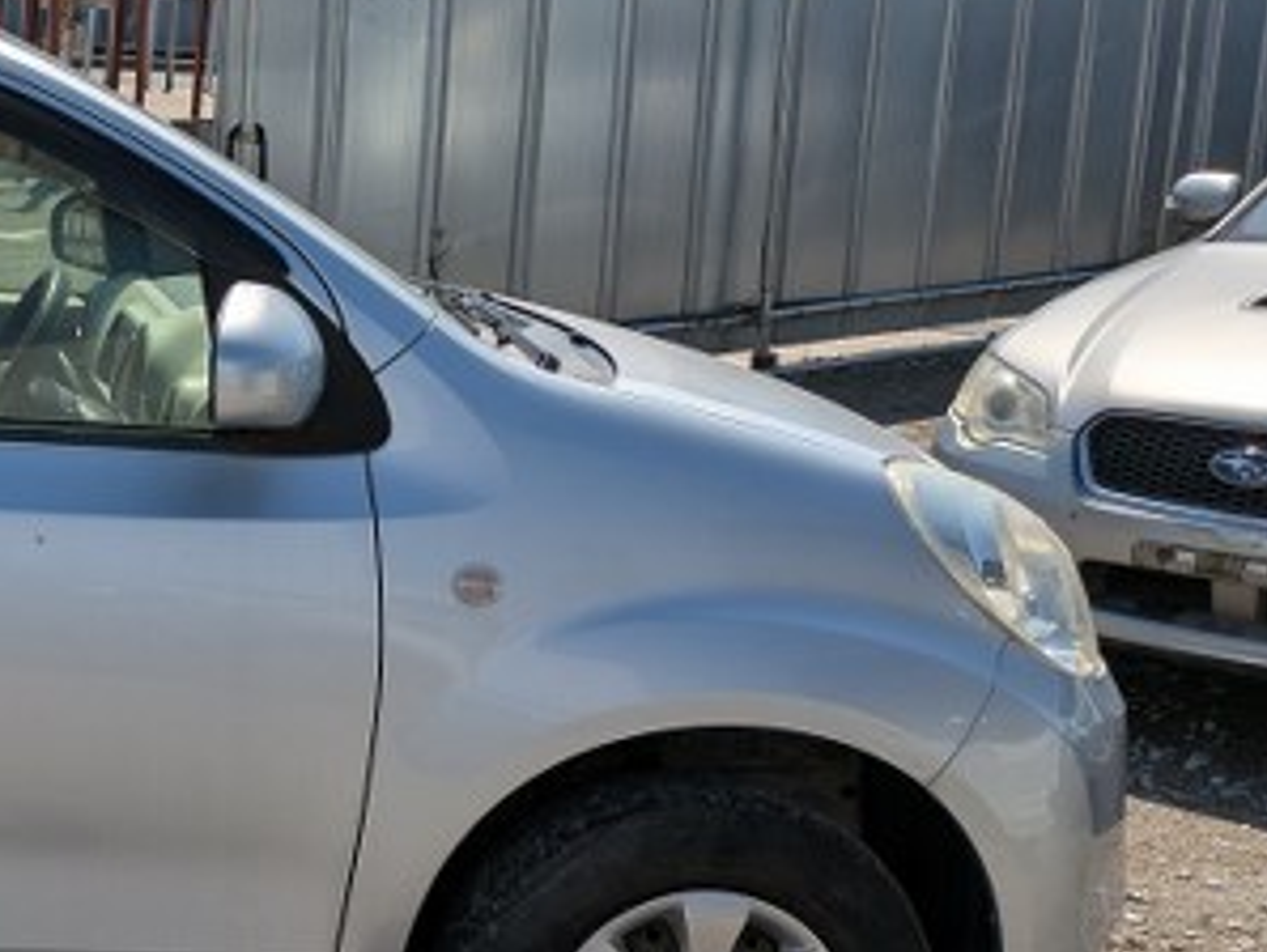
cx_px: -151
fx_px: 2454
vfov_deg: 21.9
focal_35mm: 67
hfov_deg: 26.5
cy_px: 604
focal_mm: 5.43
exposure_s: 1/4184
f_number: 1.89
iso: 46
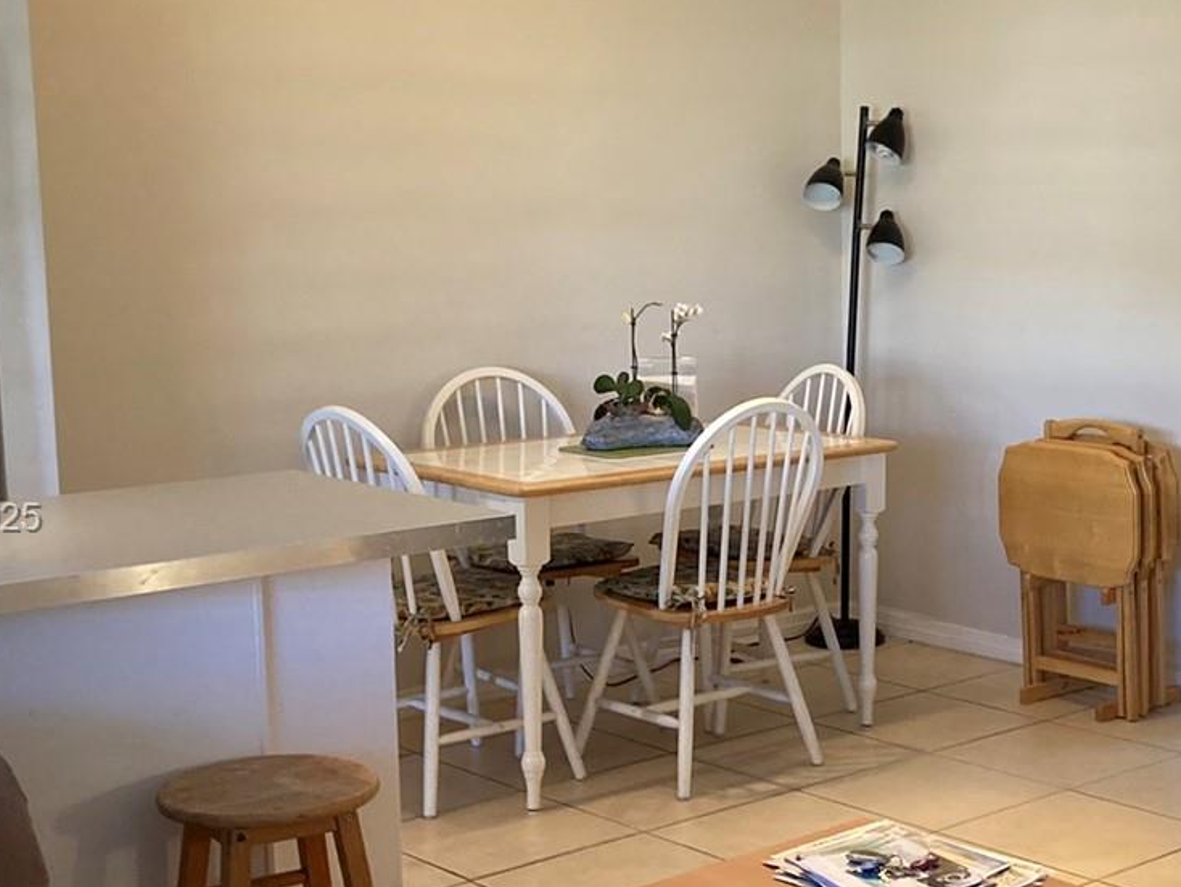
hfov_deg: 31.3
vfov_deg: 24.0
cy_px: 520
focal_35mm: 61
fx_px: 2082
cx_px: 827
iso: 160
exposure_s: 1/60
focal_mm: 3.99
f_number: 1.8
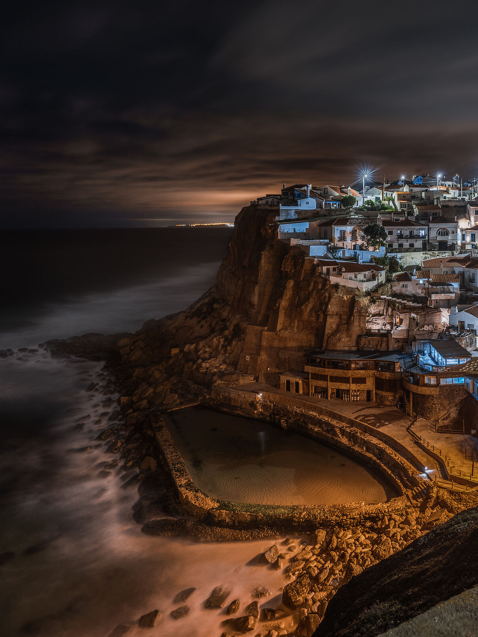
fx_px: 479
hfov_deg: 49.0
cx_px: 404
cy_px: 318
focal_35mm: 26
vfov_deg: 67.3
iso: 100
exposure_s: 1/8
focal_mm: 18
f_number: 11
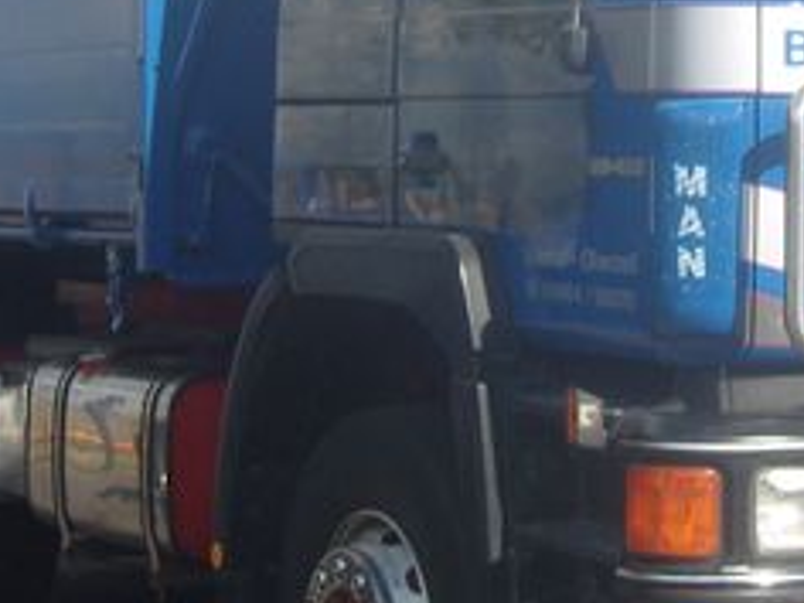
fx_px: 3461
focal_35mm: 149
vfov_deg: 9.9
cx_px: 569
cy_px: 102
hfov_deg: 13.2
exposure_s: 1/160
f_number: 8
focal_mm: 9.4
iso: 100
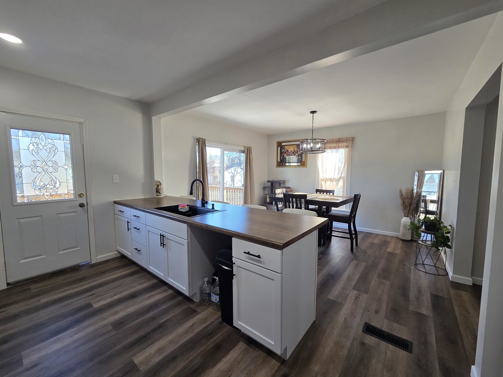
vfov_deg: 89.9
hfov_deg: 106.2
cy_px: 188
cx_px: 252
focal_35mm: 13
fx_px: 189
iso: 125
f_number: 2.2
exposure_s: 1/120
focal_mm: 2.2
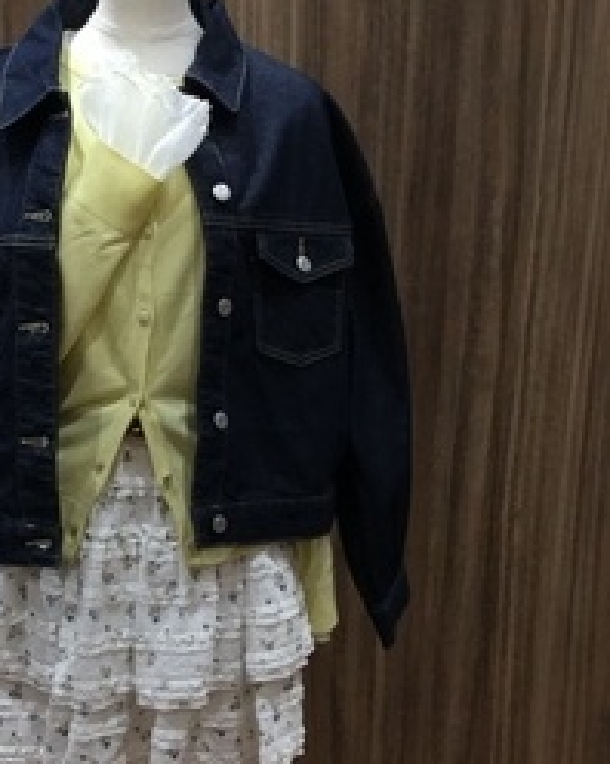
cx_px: 171
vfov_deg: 30.6
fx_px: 1378
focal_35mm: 61
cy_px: 548
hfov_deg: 24.7
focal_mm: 3.3
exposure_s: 1/30
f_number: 2.4
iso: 25
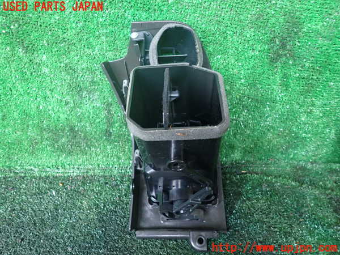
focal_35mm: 25
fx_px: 246
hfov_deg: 69.4
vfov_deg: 54.9
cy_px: 128
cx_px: 170
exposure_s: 1/30
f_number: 2
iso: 640
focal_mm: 4.5
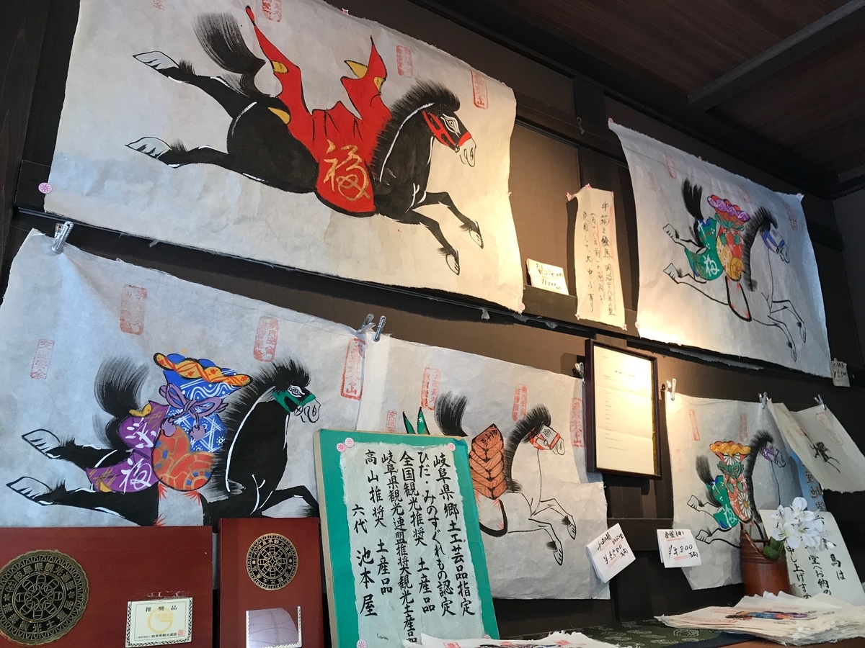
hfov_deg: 63.4
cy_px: 324
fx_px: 700
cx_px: 432
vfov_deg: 49.7
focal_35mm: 28
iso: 25
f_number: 1.8
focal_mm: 3.99
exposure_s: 1/30
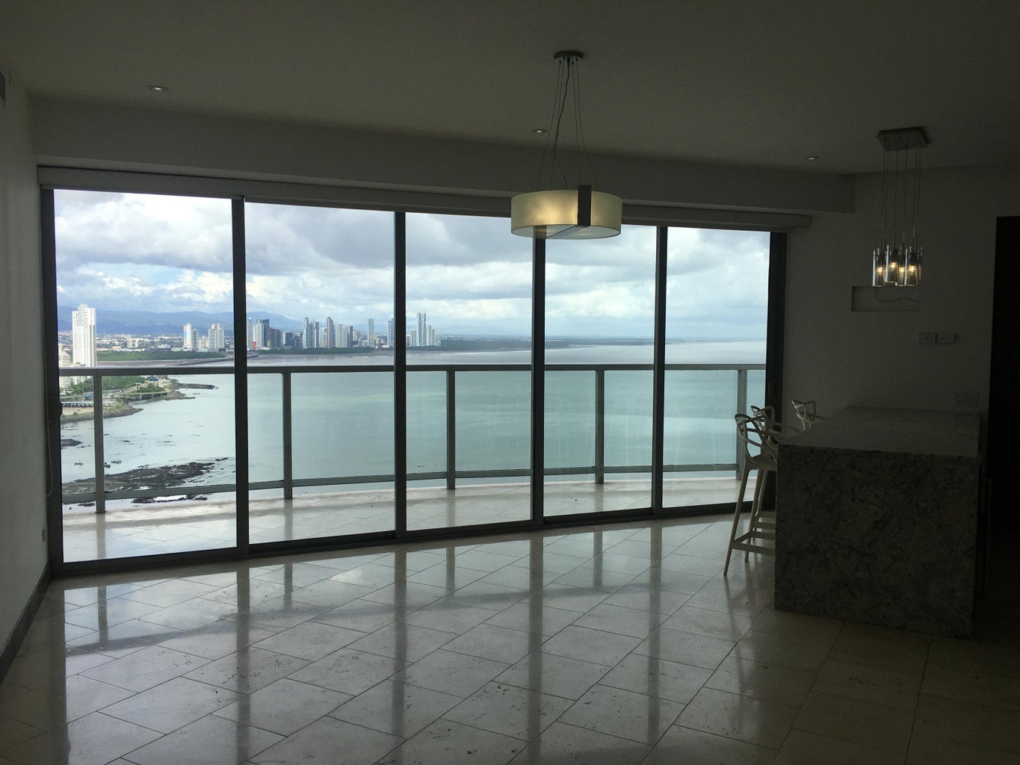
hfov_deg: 61.7
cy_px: 382
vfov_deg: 48.2
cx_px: 510
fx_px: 855
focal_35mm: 29
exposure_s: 1/1068
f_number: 2.2
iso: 25
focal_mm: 4.15
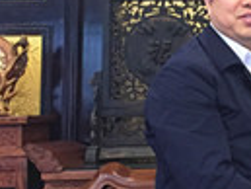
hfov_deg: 15.7
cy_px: 12
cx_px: 350
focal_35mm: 117
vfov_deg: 12.6
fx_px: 849
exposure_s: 1/20
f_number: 2.2
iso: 250
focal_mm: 4.15
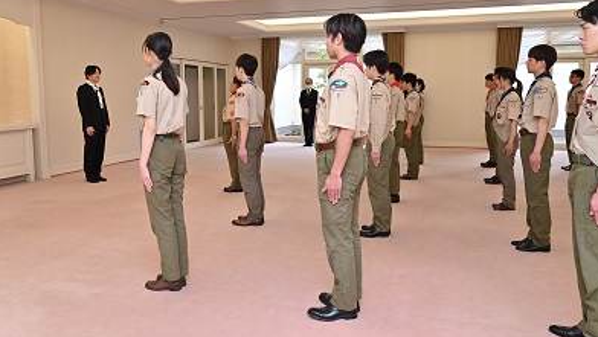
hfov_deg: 62.6
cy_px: 143
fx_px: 492
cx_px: 302
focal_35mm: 31
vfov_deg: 37.8
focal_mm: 29
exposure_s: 1/160
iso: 800
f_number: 7.1
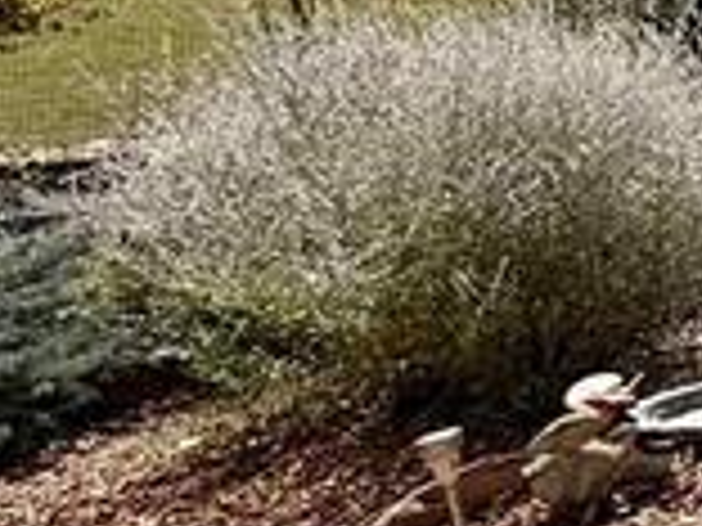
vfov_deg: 14.9
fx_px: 1866
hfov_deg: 12.6
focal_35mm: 92
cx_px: 1940
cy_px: -270
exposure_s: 1/2611
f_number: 2.2
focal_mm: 2.22
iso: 50
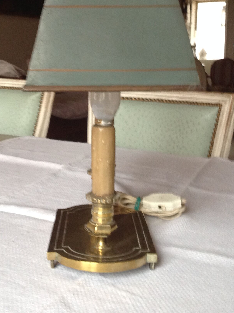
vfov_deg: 33.9
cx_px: 99
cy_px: 87
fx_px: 506
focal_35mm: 56
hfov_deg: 26.0
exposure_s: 1/15
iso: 200
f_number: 2.4
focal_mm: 4.28
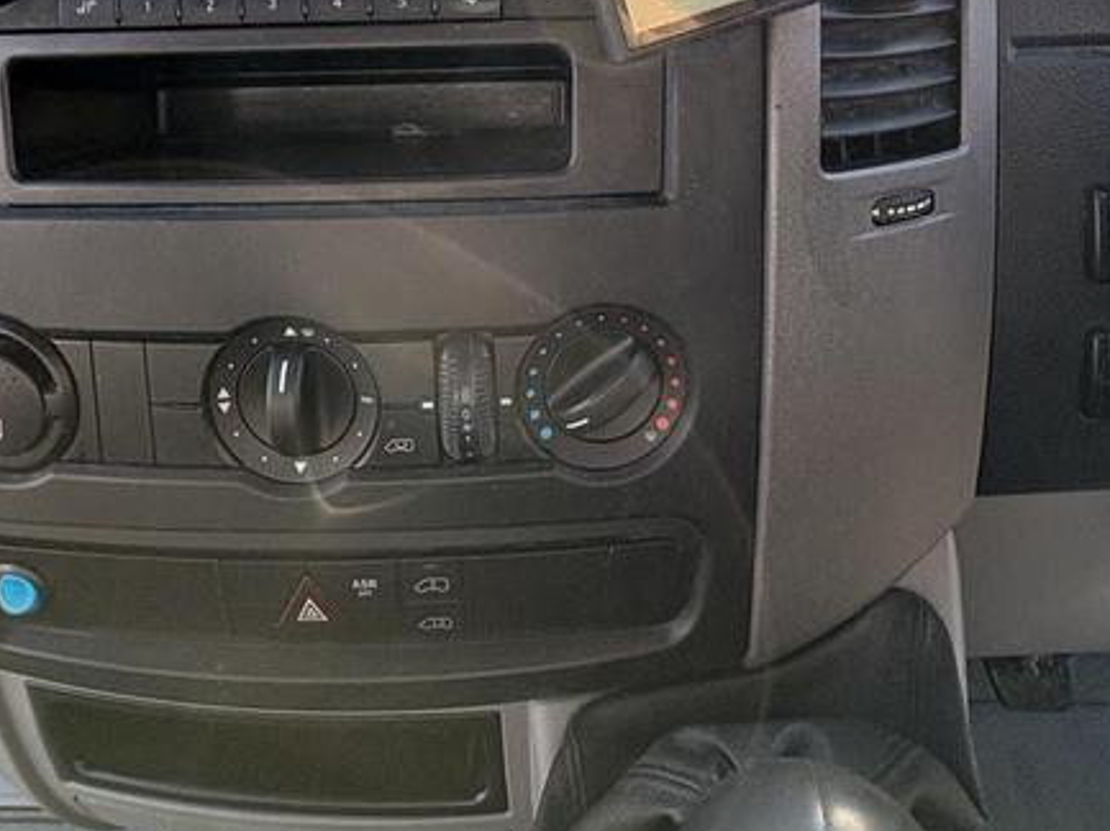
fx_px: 929
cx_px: 567
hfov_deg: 61.7
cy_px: 67
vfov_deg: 43.5
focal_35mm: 29
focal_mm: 2.22
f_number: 2.2
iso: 100
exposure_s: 1/135
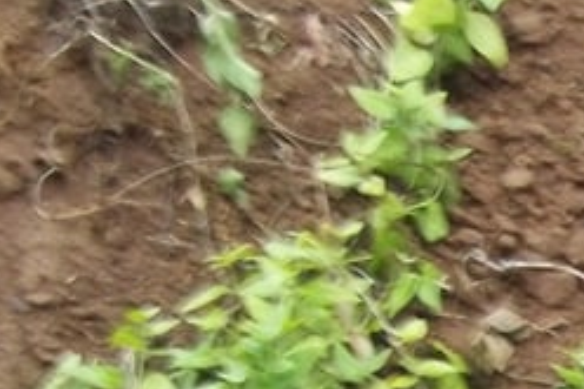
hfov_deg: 8.7
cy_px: 1042
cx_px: 1325
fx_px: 3534
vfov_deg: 6.0
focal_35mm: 218
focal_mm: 7.1
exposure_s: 1/40
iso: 160
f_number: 3.2
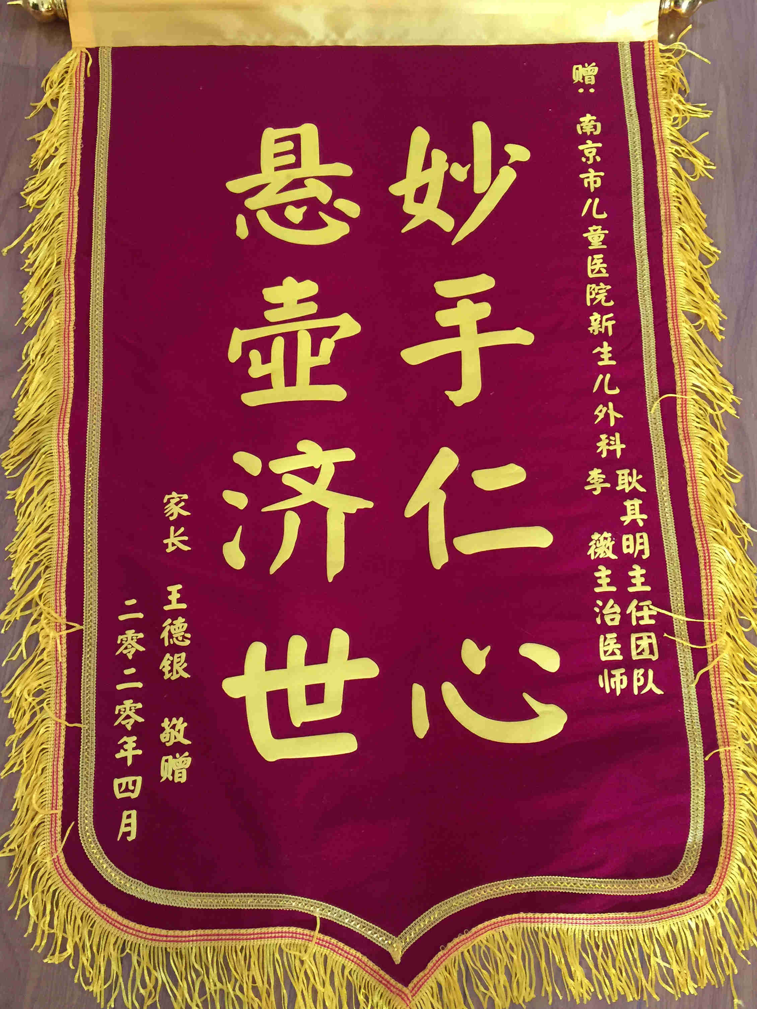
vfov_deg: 61.7
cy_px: 504
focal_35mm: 29
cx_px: 378
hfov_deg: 48.2
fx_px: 846
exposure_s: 1/17
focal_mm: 4.15
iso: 125
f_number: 2.2
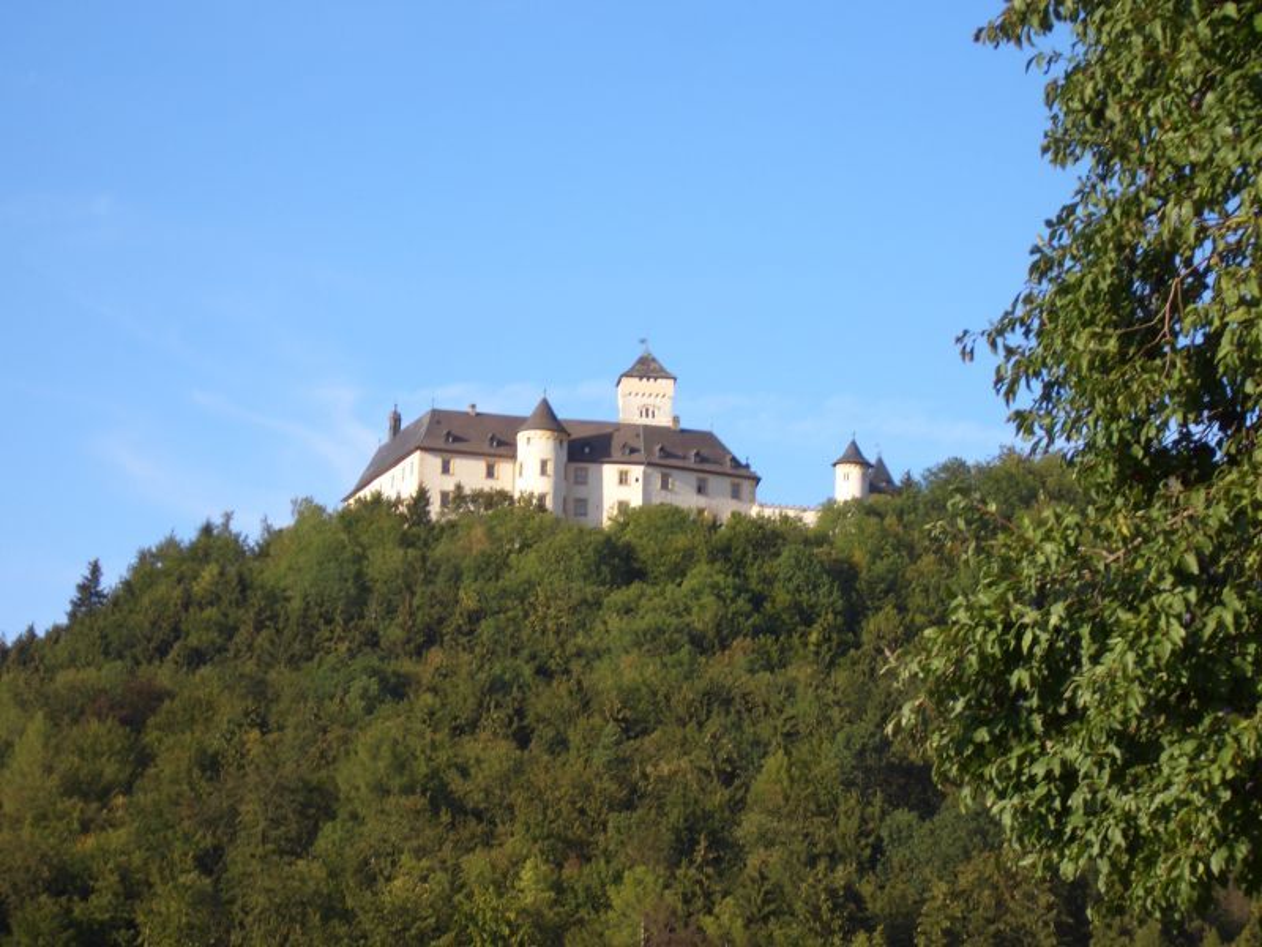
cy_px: 474
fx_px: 3828
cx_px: 631
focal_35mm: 105
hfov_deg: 18.7
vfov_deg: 14.1
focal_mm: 17.4
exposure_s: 1/200
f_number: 4.8
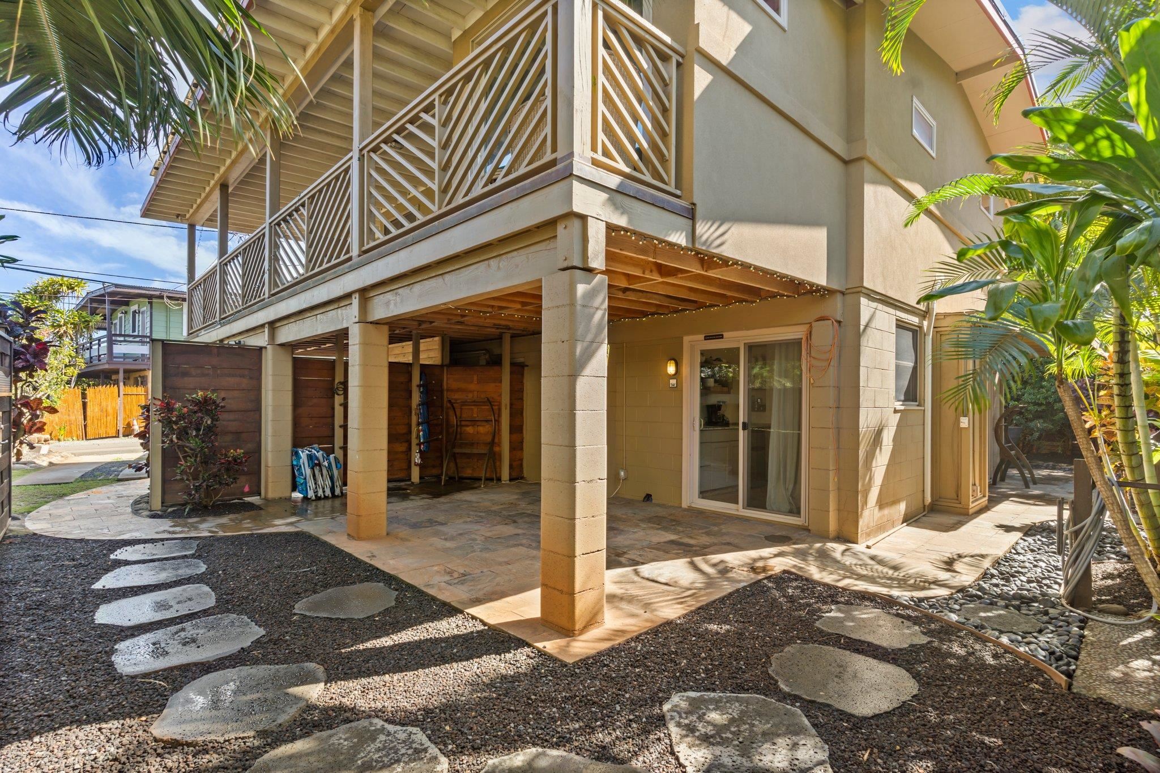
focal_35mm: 17
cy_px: 386
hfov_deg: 93.3
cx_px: 580
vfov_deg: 70.4
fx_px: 548
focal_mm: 17
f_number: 8
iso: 100
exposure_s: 1/5
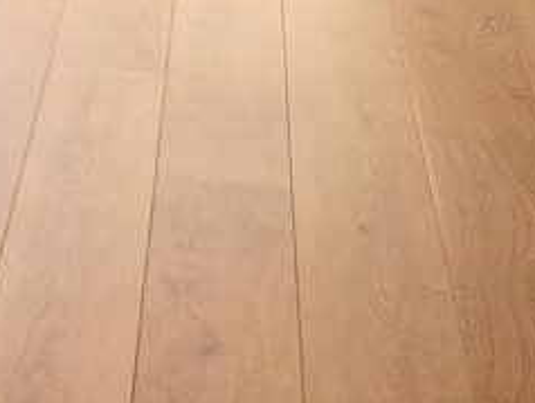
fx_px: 2150
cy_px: -644
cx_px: -566
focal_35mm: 139
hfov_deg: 12.4
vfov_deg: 9.3
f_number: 1.8
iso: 50
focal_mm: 5.4
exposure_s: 1/182
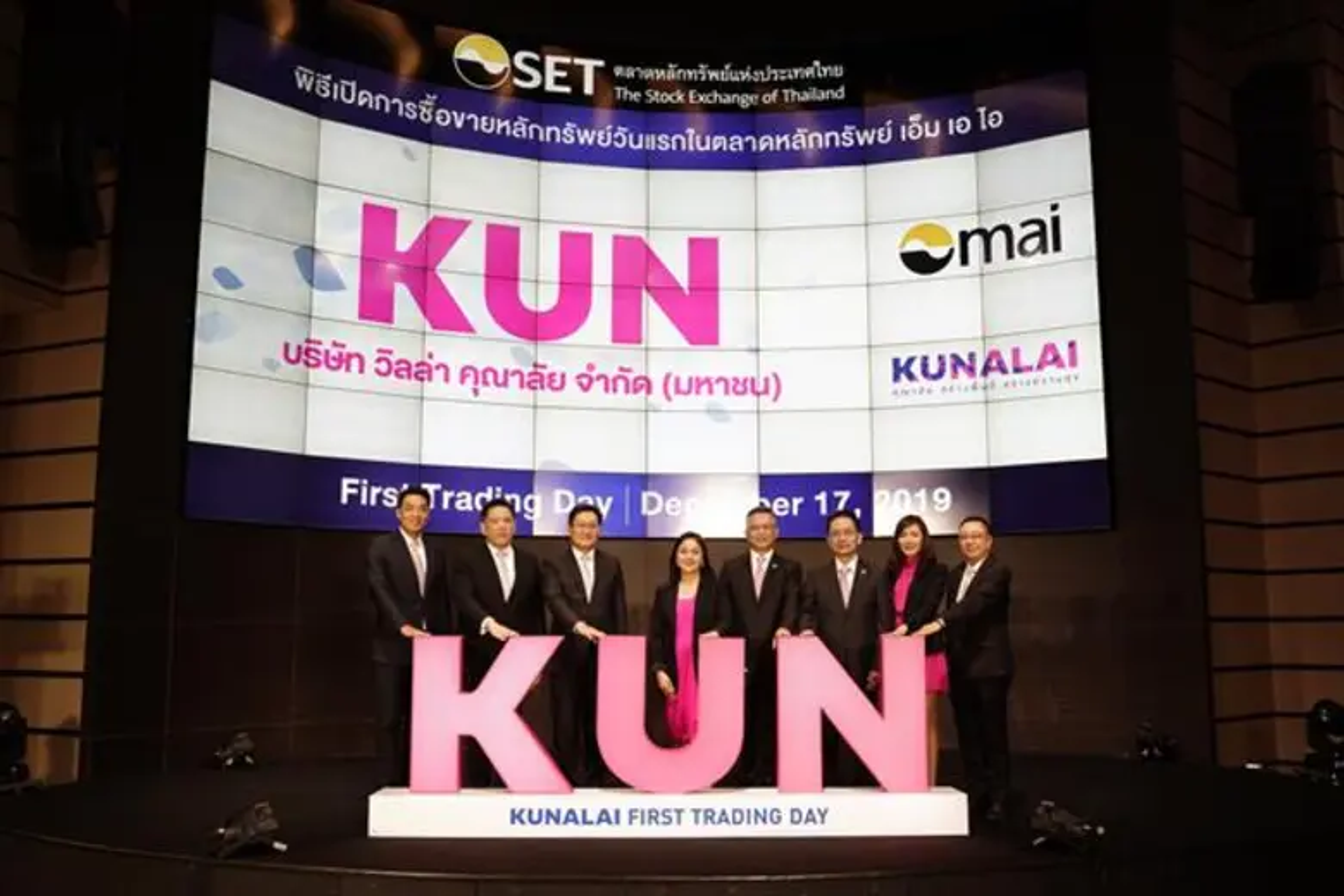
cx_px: 672
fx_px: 1232
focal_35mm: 33
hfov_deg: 57.2
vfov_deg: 40.0
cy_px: 448
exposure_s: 1/160
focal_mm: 33
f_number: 4
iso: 640
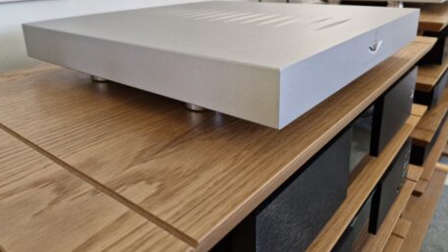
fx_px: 333
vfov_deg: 41.0
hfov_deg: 67.9
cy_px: 85
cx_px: 228
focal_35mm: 28
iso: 500
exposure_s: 1/100
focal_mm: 5.54
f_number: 1.8
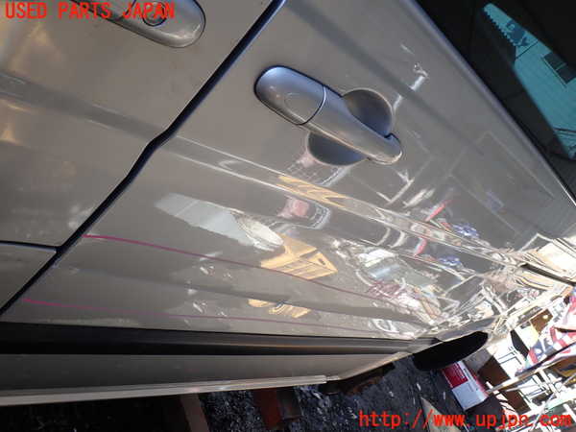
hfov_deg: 60.0
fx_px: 499
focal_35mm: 30
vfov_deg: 46.8
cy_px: 216
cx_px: 288
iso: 100
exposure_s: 1/160
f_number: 3.2
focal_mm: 5.4
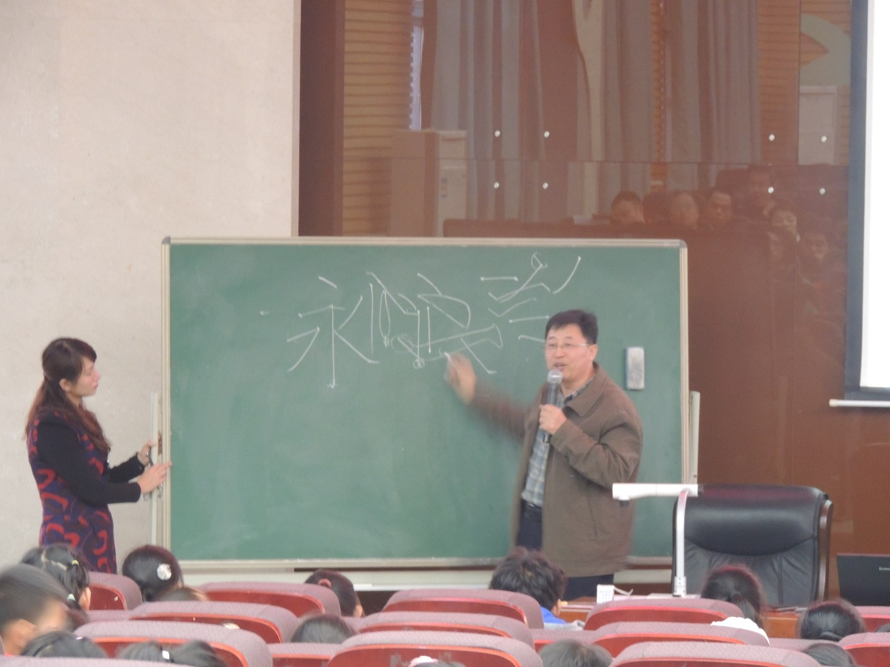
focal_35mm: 225
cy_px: 334
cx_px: 445
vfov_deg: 6.6
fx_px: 5785
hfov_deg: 8.8
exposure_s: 1/5
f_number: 4.6
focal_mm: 40.1
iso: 800
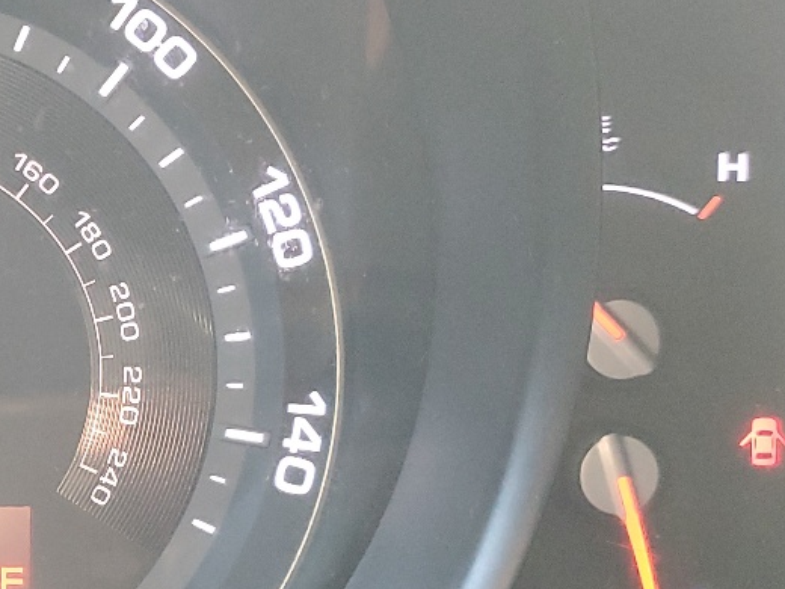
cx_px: -183
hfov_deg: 22.3
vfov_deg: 18.3
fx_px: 1814
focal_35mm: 80
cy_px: 444
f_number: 1.5
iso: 225
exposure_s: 1/60.2
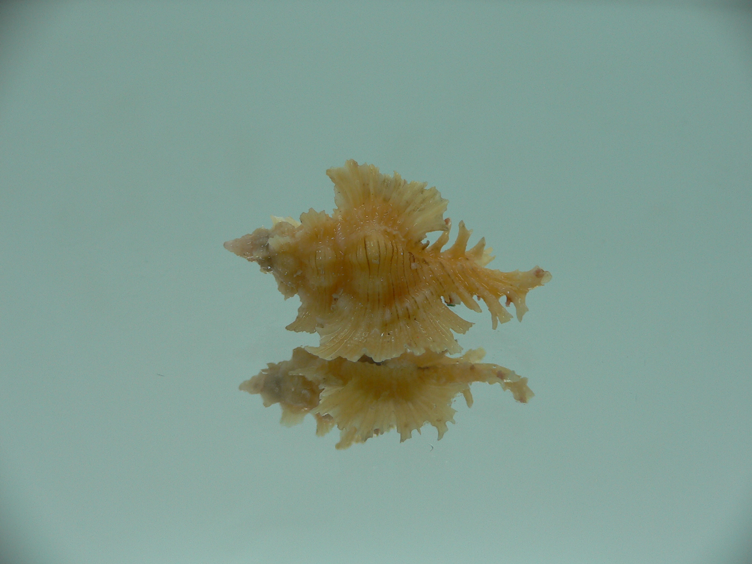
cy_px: 282
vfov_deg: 40.7
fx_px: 760
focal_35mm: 35
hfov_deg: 52.6
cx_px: 376
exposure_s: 1/80
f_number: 2.8
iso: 80
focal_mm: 4.6
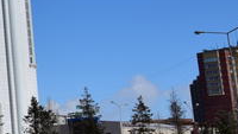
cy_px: -50
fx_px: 777
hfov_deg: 14.4
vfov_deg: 9.7
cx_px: -245
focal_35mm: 123
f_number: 10
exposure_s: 1/400
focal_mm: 18
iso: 100
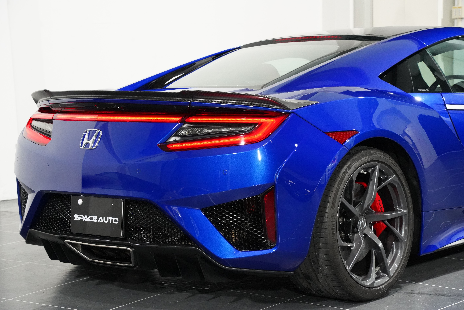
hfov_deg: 25.1
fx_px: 1044
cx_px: 232
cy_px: 155
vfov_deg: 16.9
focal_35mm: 81
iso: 10000
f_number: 8
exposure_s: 1/100
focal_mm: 81
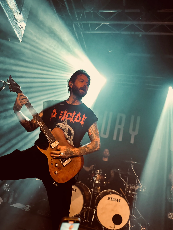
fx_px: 160
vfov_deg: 71.6
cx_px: 86
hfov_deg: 56.8
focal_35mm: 24
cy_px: 115
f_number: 1.78
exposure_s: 1/50
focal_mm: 6.86
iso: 800
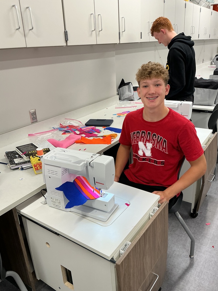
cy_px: 146
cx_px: 109
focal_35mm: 29
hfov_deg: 48.2
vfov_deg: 61.7
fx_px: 244
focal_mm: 3
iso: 50
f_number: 1.8
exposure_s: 1/60
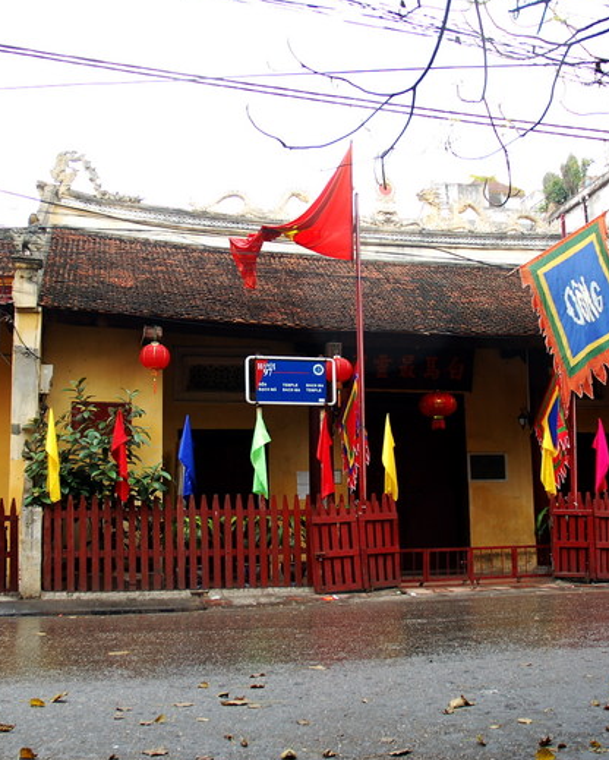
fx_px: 878
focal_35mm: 39
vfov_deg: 46.8
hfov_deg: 38.2
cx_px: 274
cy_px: 381
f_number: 3.5
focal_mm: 18
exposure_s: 1/20
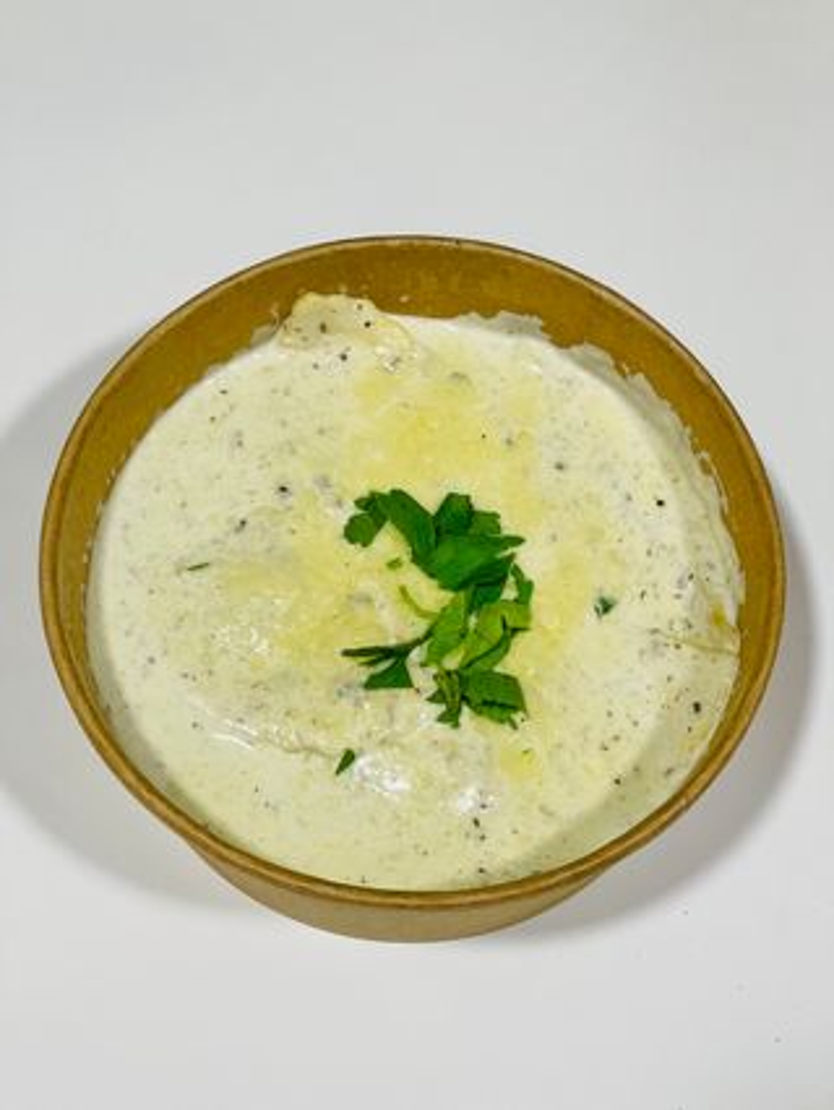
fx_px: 2054
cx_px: 417
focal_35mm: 64
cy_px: 555
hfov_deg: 23.0
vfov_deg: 30.2
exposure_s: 1/50
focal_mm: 7.5
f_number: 2.2
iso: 100
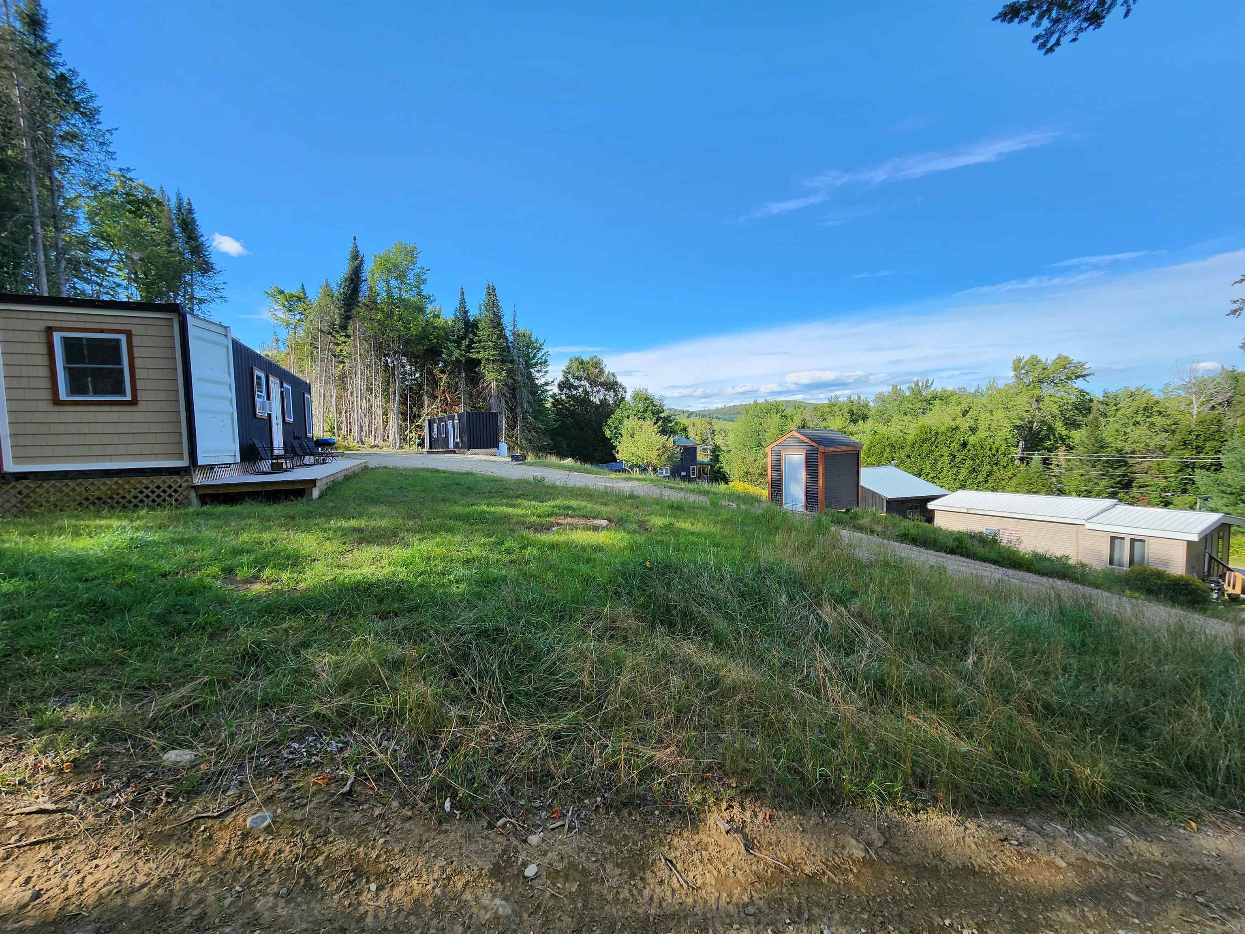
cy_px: 467
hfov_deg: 106.2
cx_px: 622
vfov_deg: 89.9
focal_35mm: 13
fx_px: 468
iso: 50
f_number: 2.2
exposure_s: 1/647
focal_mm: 2.2
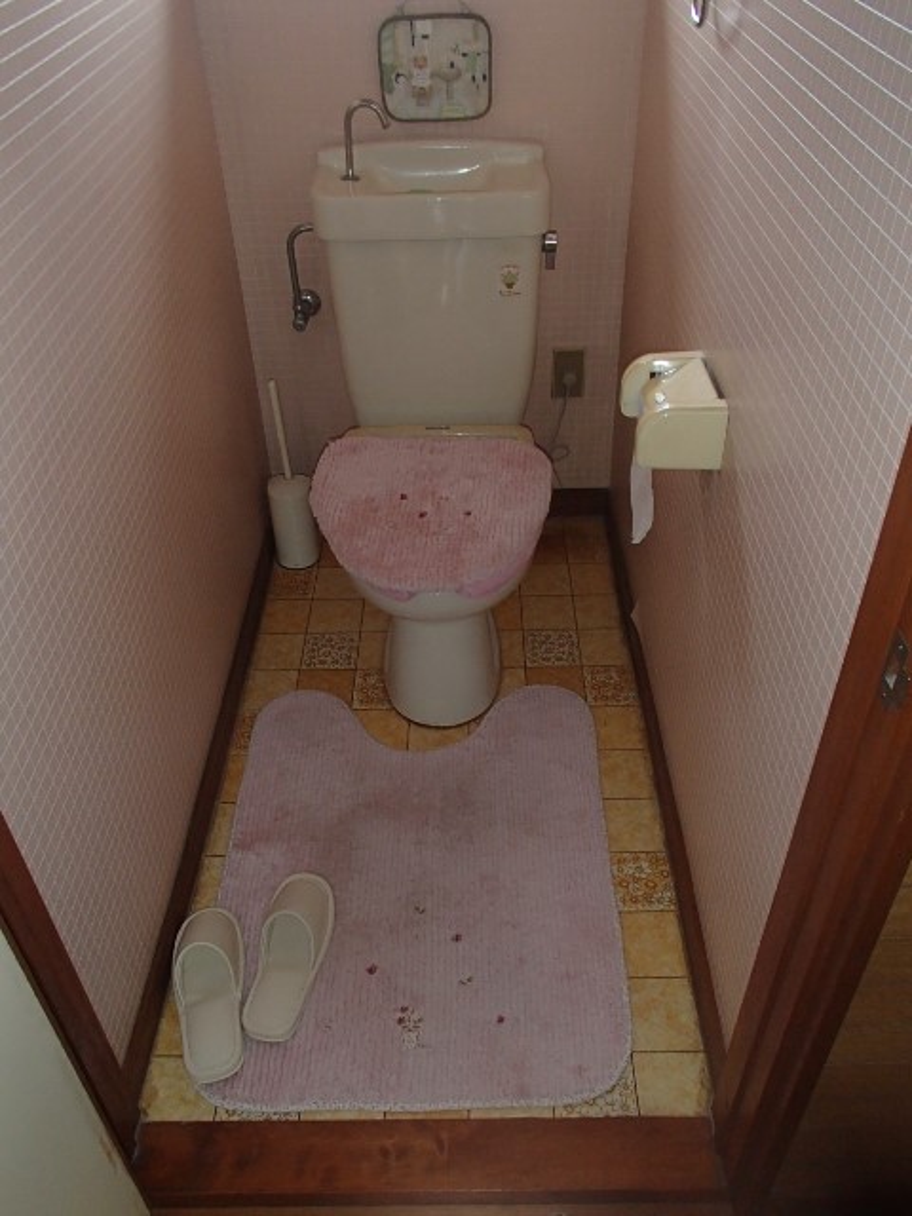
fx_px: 984
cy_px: 608
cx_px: 456
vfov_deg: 63.4
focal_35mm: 28
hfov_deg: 49.7
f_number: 3.9
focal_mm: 5
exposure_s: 1/30
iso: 400
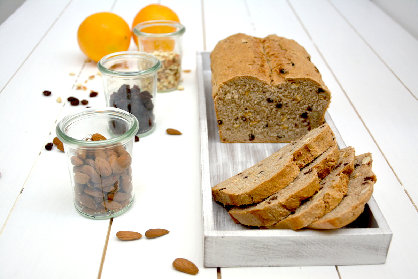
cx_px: 209
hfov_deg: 43.6
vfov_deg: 29.9
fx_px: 522
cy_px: 140
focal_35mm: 45
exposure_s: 1/80
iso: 800
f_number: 4.2
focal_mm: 30
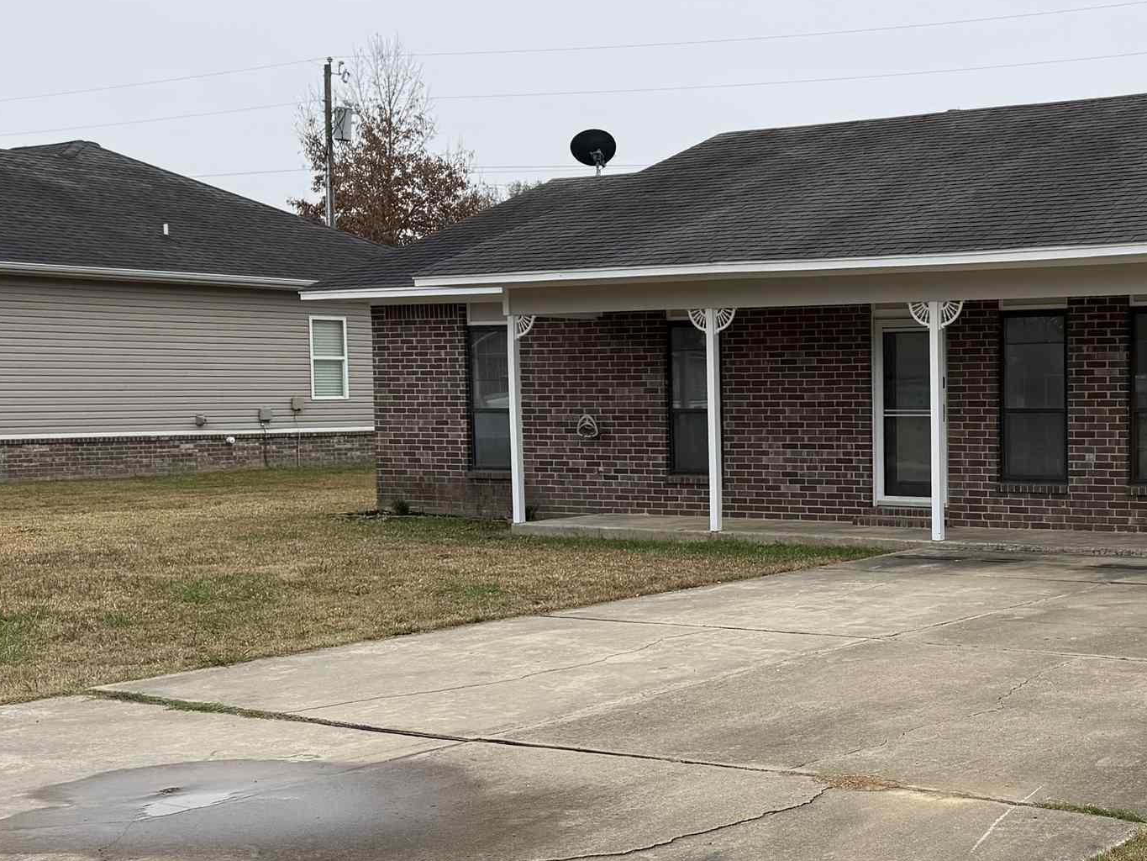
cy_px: 513
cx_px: 1030
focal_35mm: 54
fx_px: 1789
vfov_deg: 27.0
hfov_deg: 33.7
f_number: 1.78
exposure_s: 1/1410
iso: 80
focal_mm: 6.76
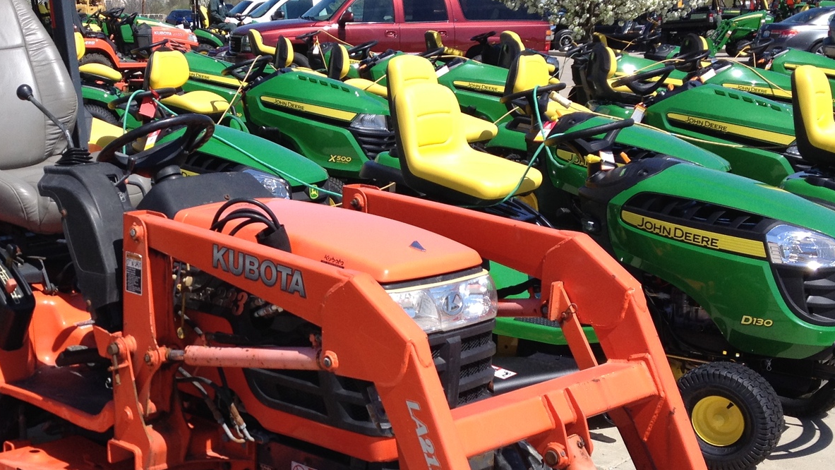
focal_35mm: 66
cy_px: 301
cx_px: 244
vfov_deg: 18.2
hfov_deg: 31.5
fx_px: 1462
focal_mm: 4.28
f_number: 2.4
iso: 50
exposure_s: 1/1453
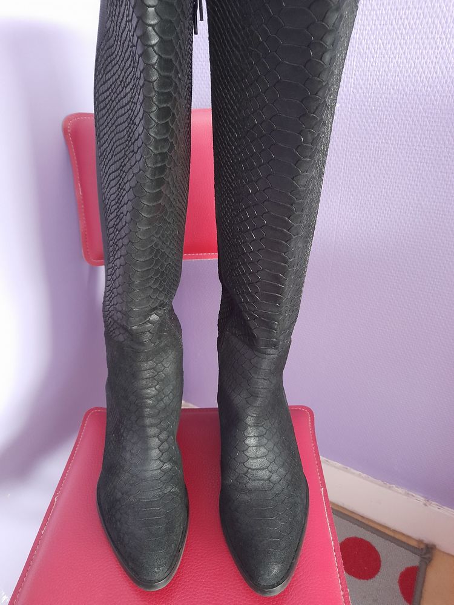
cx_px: 227
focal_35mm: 25
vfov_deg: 69.4
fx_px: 437
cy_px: 302
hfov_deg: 54.9
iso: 500
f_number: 2
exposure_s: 1/25
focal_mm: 4.6
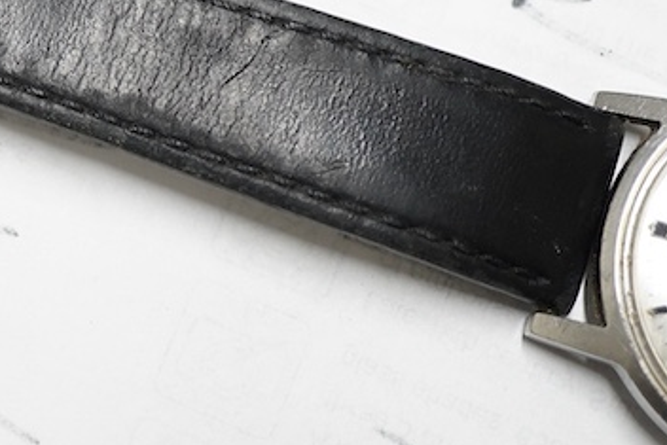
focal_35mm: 115
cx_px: -32
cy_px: 8
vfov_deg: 11.8
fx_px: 2131
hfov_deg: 17.3
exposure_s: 1/125
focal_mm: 30
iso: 1000
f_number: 3.5
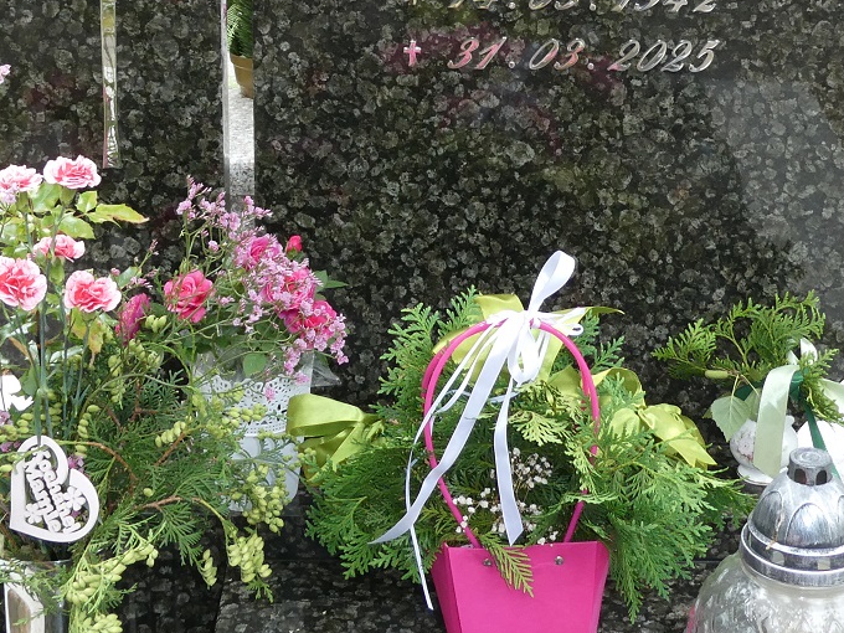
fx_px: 2121
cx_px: 475
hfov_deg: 22.5
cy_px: 34
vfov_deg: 16.7
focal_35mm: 87
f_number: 3.7
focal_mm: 6.7
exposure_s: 1/60
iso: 160
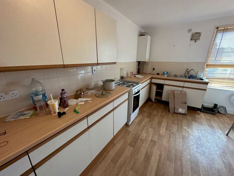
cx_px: 117
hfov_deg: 102.1
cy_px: 88
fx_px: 95
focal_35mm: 14
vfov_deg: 85.7
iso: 160
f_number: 2.2
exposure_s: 1/100
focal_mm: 2.22
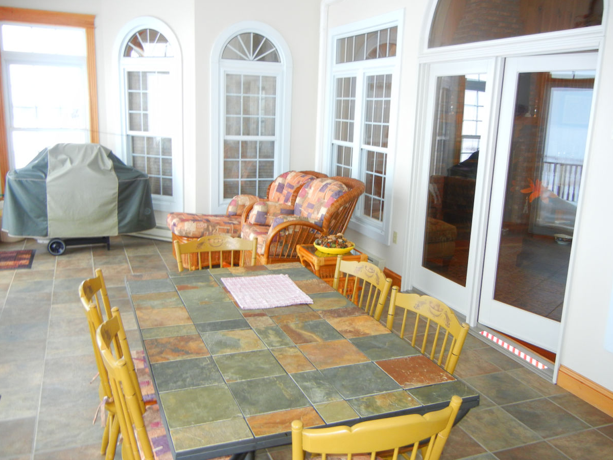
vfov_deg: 44.2
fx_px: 567
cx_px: 304
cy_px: 232
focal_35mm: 32
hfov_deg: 56.8
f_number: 3.5
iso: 200
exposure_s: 1/30
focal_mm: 5.4
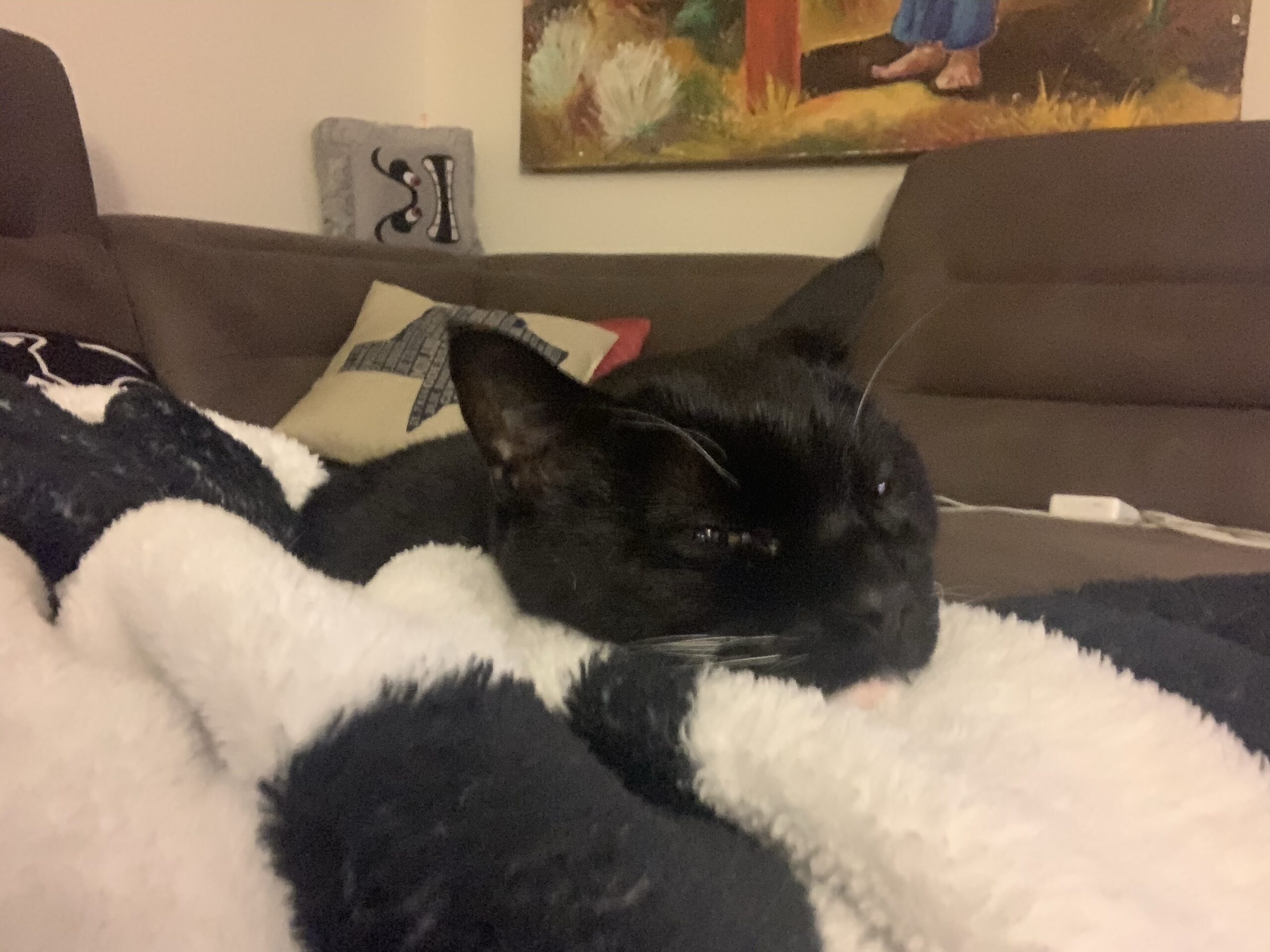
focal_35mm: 32
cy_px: 476
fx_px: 1174
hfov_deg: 56.8
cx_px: 635
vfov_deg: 44.2
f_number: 2.2
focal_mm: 2.87
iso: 1000
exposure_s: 1/15
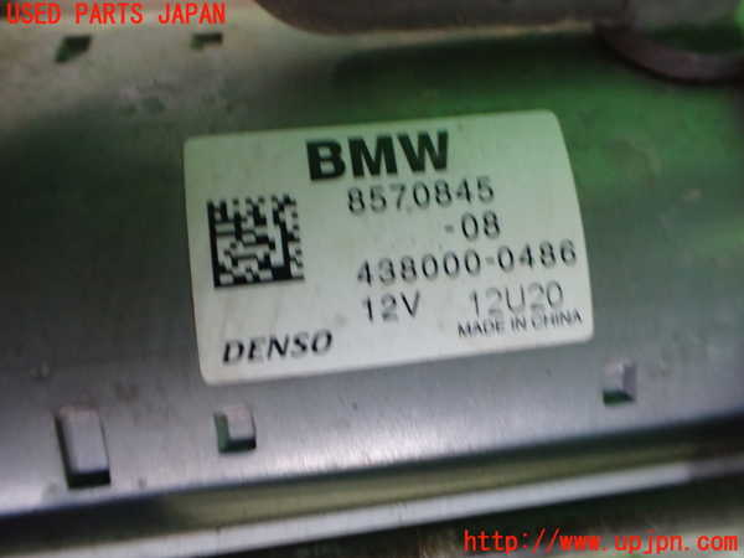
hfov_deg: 60.0
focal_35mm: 30
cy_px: 279
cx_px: 372
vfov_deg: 46.8
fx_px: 645
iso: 1000
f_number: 2.3
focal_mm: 5.4
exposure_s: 1/30
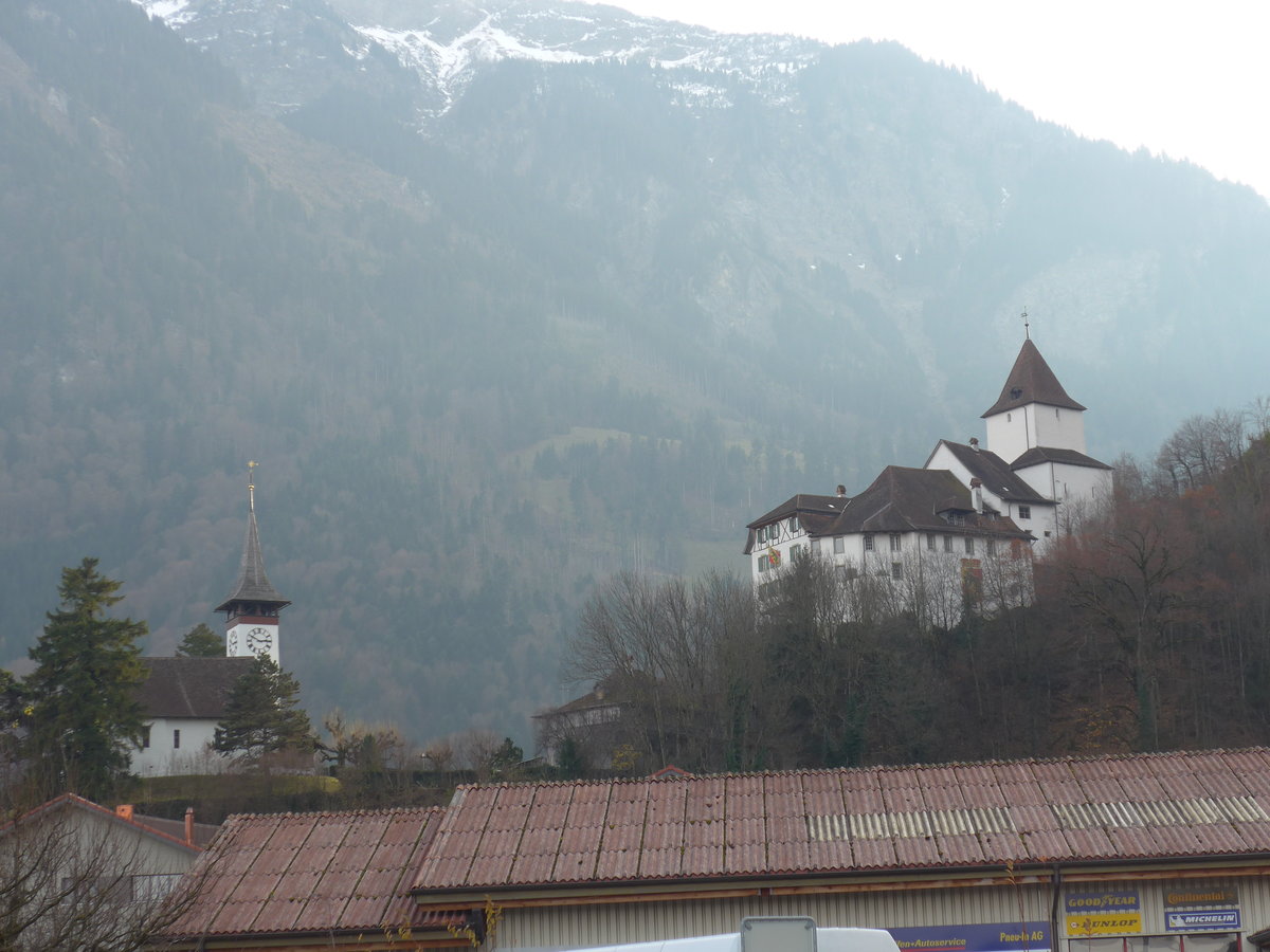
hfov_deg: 26.3
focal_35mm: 74
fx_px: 2715
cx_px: 635
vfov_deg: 19.9
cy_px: 476
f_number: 4.2
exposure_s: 1/125
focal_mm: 15
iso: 80
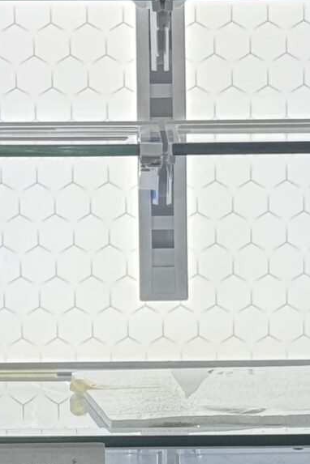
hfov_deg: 6.2
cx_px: 187
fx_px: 2880
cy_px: 566
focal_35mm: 223
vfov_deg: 9.1
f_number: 1.78
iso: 50
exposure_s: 1/134
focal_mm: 6.76
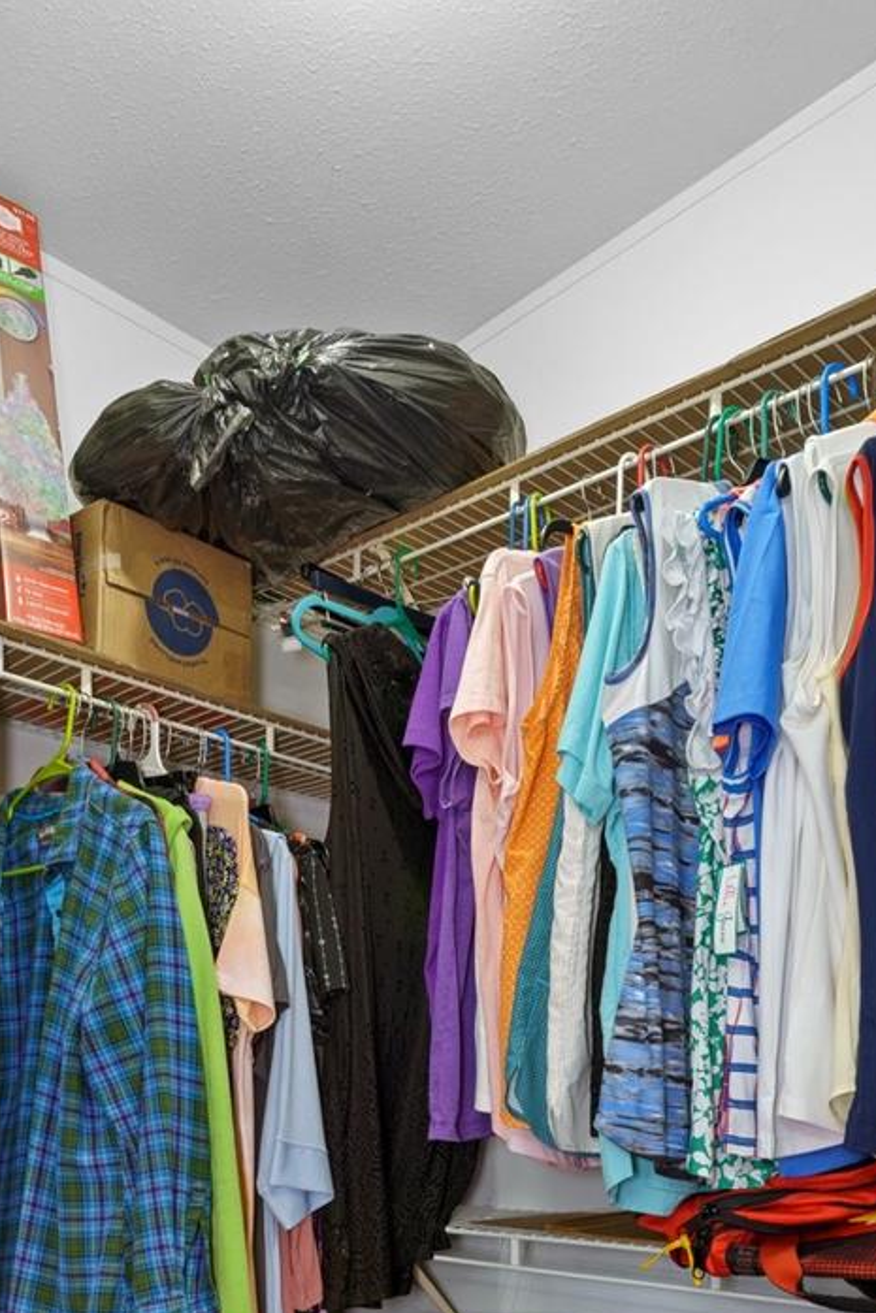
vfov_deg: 55.3
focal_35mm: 31
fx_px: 1131
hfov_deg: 42.3
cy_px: 1083
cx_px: 422
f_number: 8
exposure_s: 1
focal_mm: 12
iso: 640
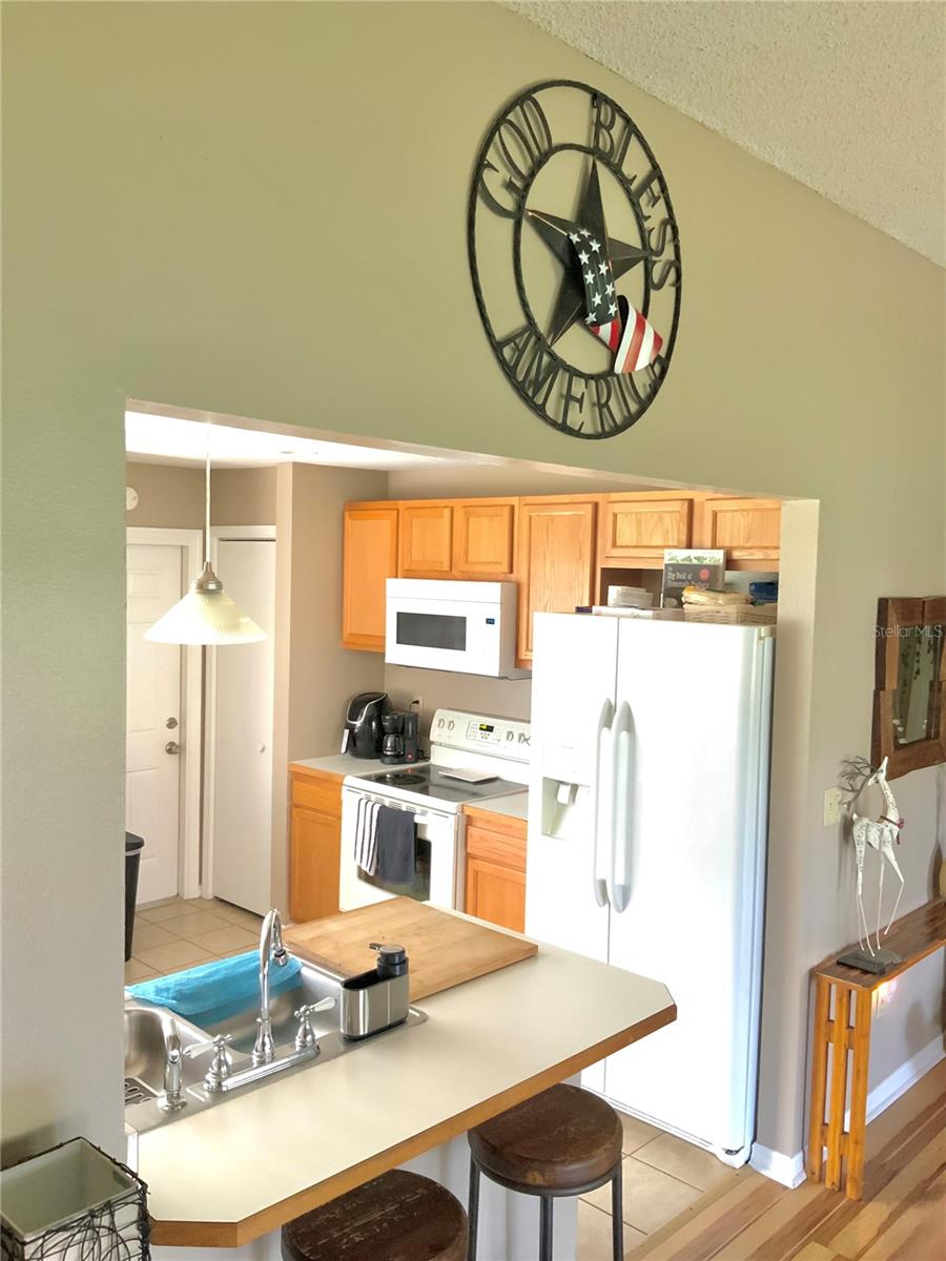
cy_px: 630
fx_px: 1057
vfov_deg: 61.7
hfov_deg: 48.2
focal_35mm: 29
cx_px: 473
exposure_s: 1/30
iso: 320
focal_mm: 3
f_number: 1.8
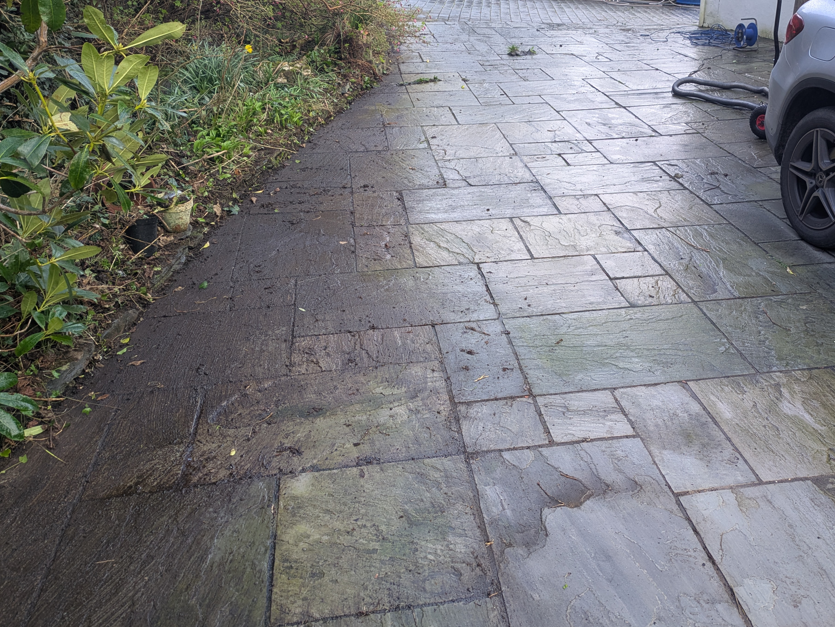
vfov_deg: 44.1
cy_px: 284
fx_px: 772
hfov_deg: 56.7
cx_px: 460
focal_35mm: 32
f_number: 1.89
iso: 53
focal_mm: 5.43
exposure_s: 1/100
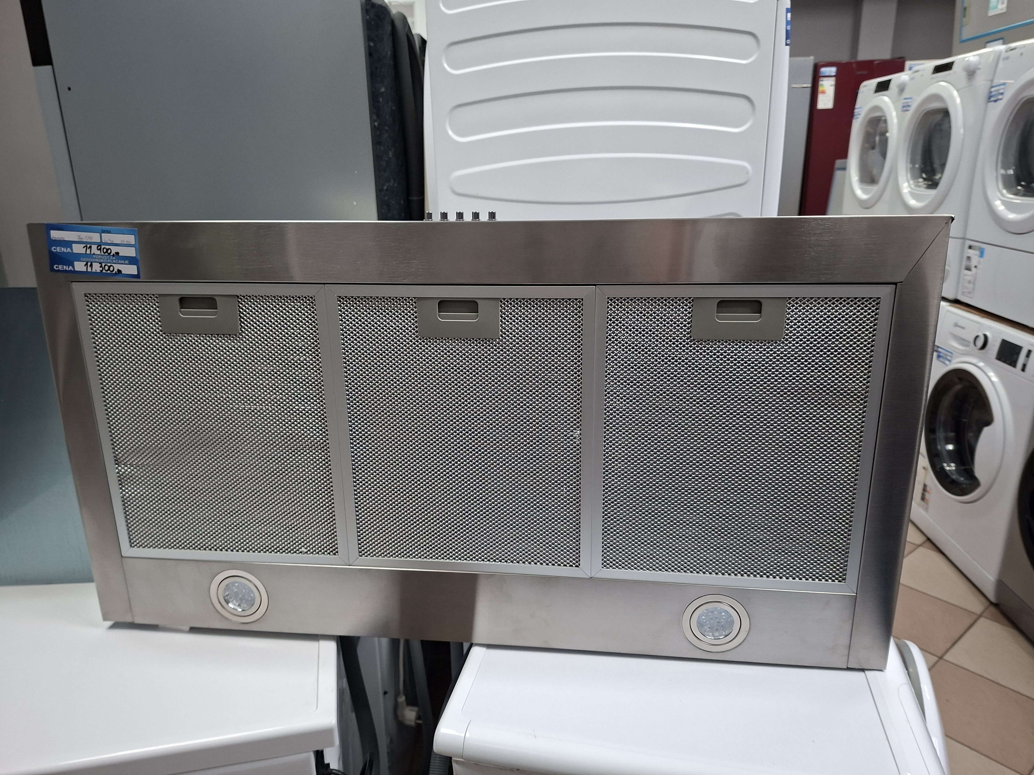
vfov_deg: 58.9
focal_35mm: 23
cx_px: 517
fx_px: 687
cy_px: 388
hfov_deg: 73.9
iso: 160
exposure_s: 1/50
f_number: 1.8
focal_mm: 5.54
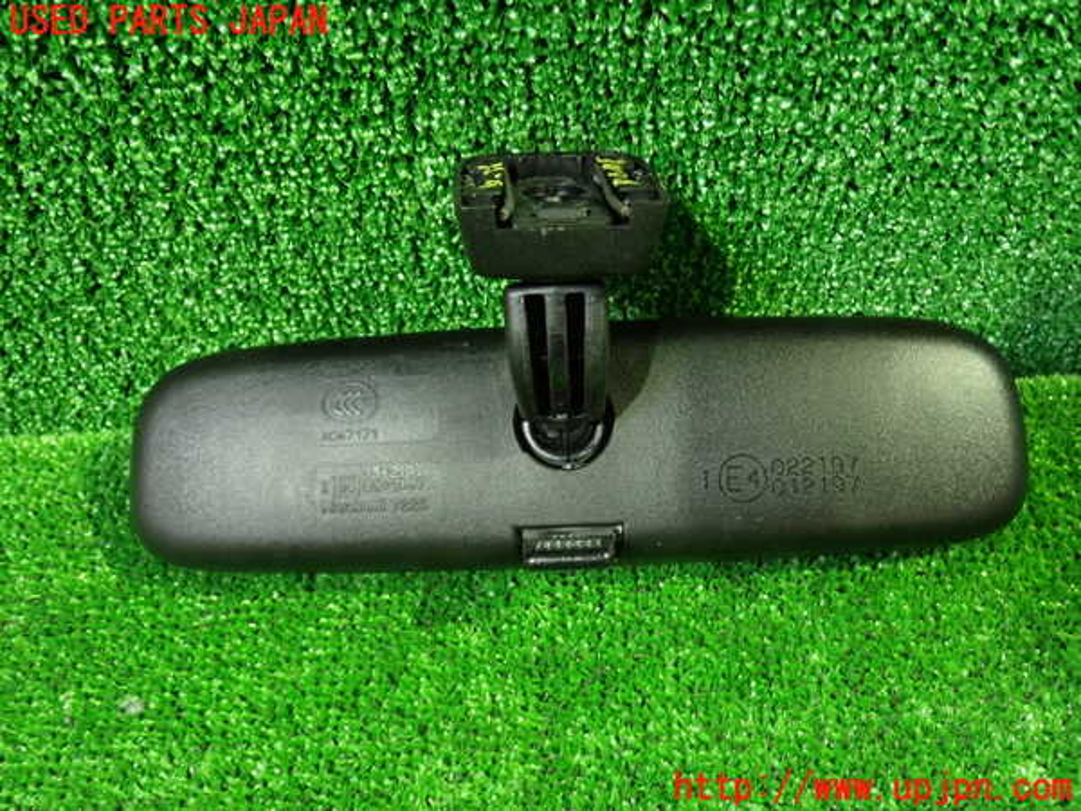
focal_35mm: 30
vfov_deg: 46.8
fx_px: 937
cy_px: 406
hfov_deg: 60.0
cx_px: 540
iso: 800
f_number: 2.3
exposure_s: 1/25
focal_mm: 5.4
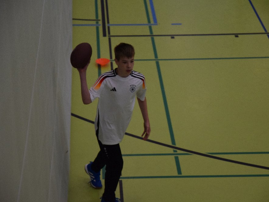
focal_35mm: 114
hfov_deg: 17.3
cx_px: 142
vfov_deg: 13.0
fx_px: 886
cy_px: 101
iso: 1800
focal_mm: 70
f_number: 4
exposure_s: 1/500
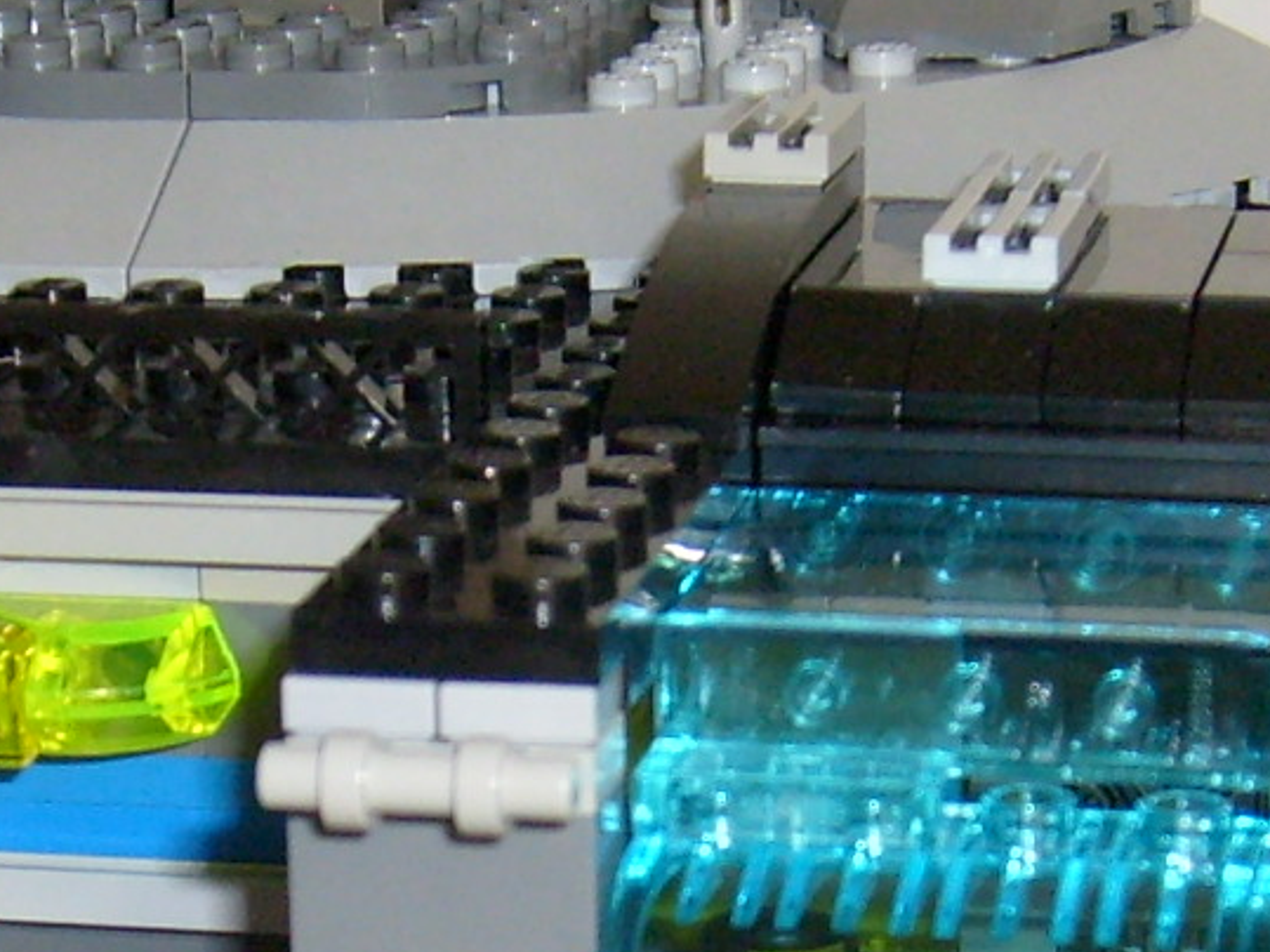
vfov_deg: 11.0
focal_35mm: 133
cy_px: 950
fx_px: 4878
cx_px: 382
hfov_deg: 14.8
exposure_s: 1/45
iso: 100
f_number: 2.8
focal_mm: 5.8
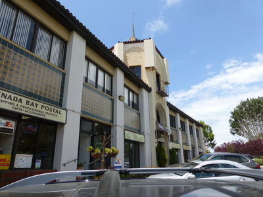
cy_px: 98
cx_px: 132
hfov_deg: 71.6
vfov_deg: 56.8
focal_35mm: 24
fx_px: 182
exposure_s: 1/640
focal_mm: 4.3
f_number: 4
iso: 100
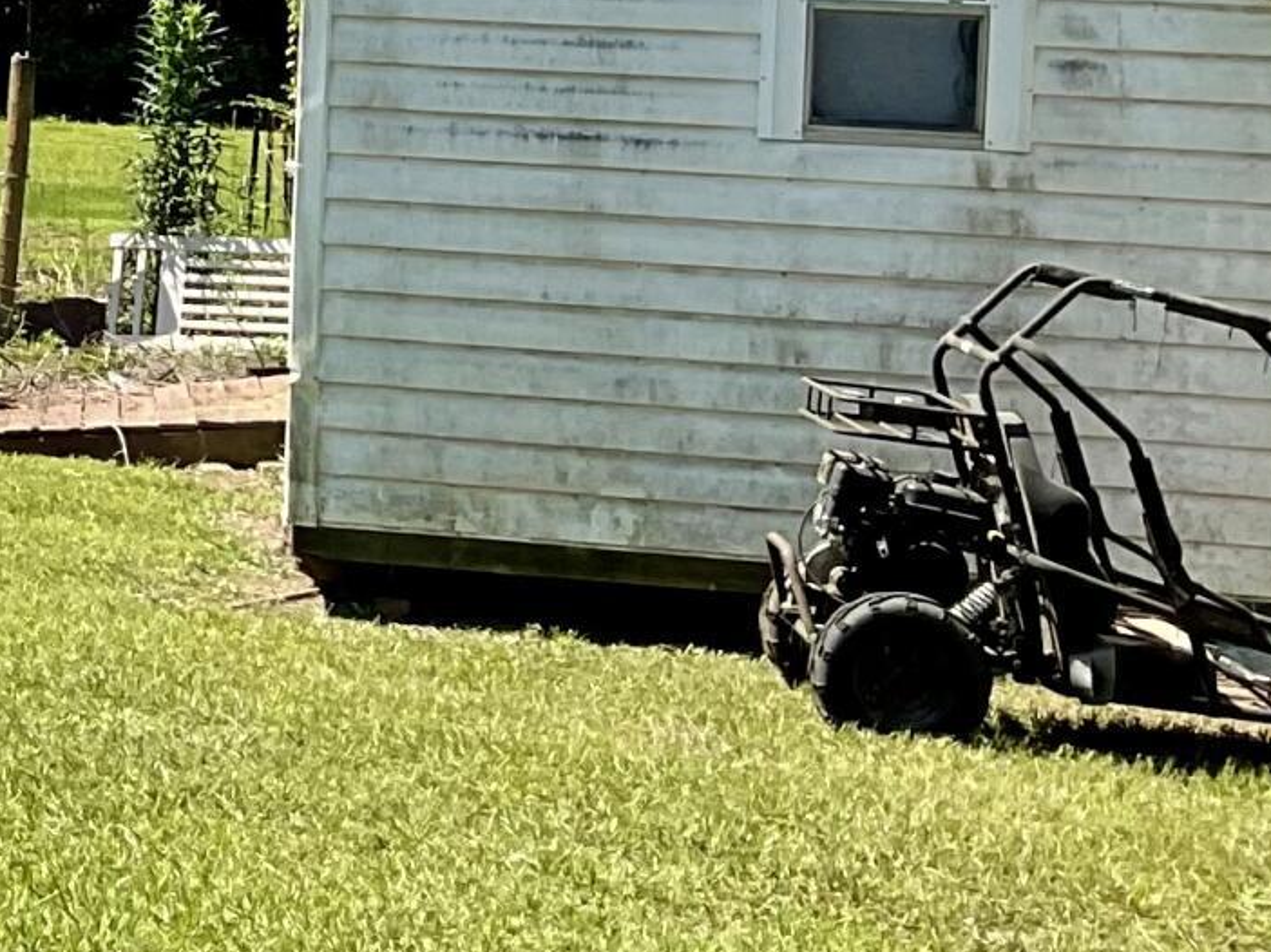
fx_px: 4551
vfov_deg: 11.8
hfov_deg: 13.7
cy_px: -54
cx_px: -1231
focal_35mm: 124
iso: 16
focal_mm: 3
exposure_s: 1/1168
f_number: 1.8
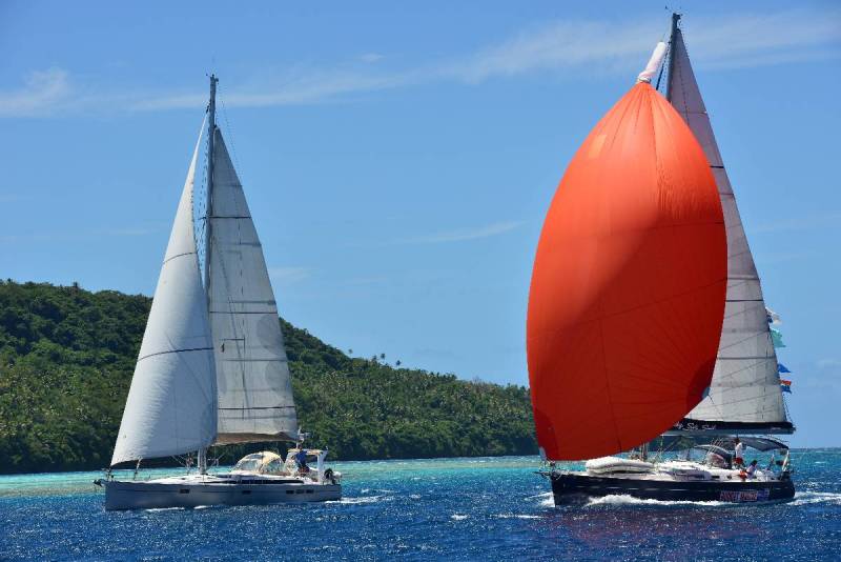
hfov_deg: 13.7
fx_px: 3505
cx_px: 420
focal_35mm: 150
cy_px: 281
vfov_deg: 9.2
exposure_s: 1/500
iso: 250
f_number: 11
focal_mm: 150
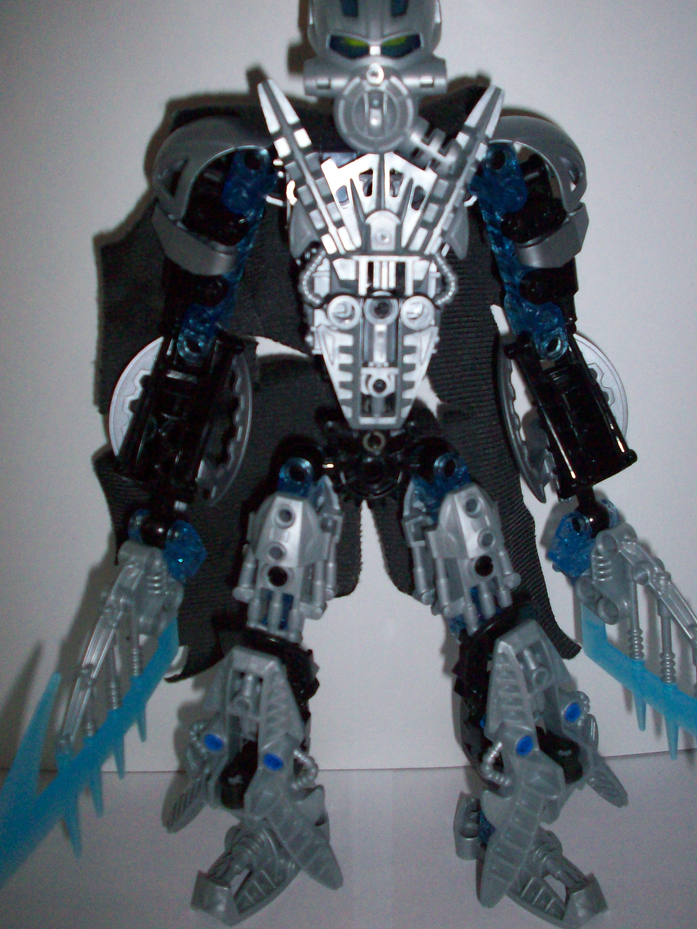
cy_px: 429
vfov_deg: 44.8
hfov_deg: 34.3
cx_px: 373
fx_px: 1128
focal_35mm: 42
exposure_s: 1/64
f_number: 2.8
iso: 160
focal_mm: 6.2
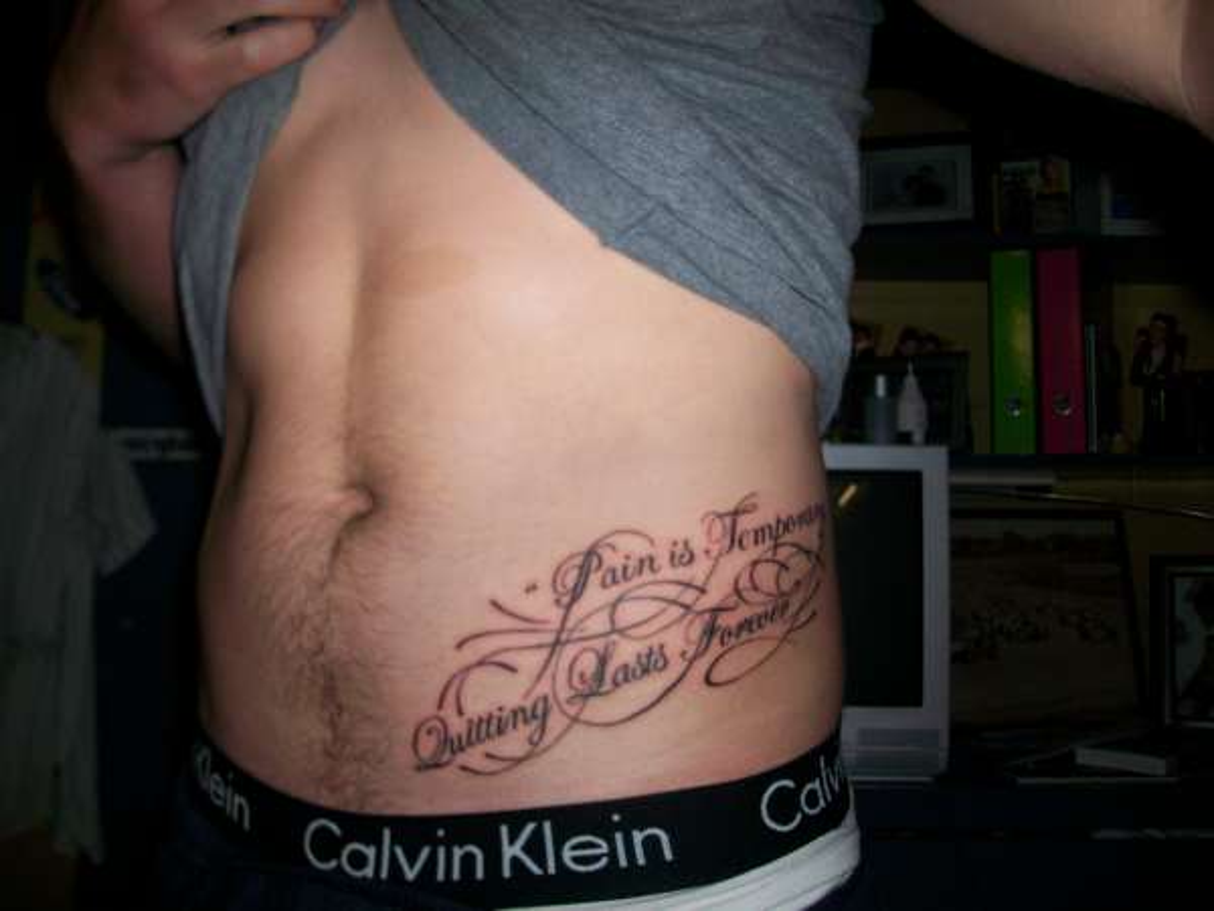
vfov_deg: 44.2
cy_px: 456
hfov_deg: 56.8
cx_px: 607
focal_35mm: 32
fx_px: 1122
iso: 64
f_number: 2.8
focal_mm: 5.7
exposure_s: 1/60
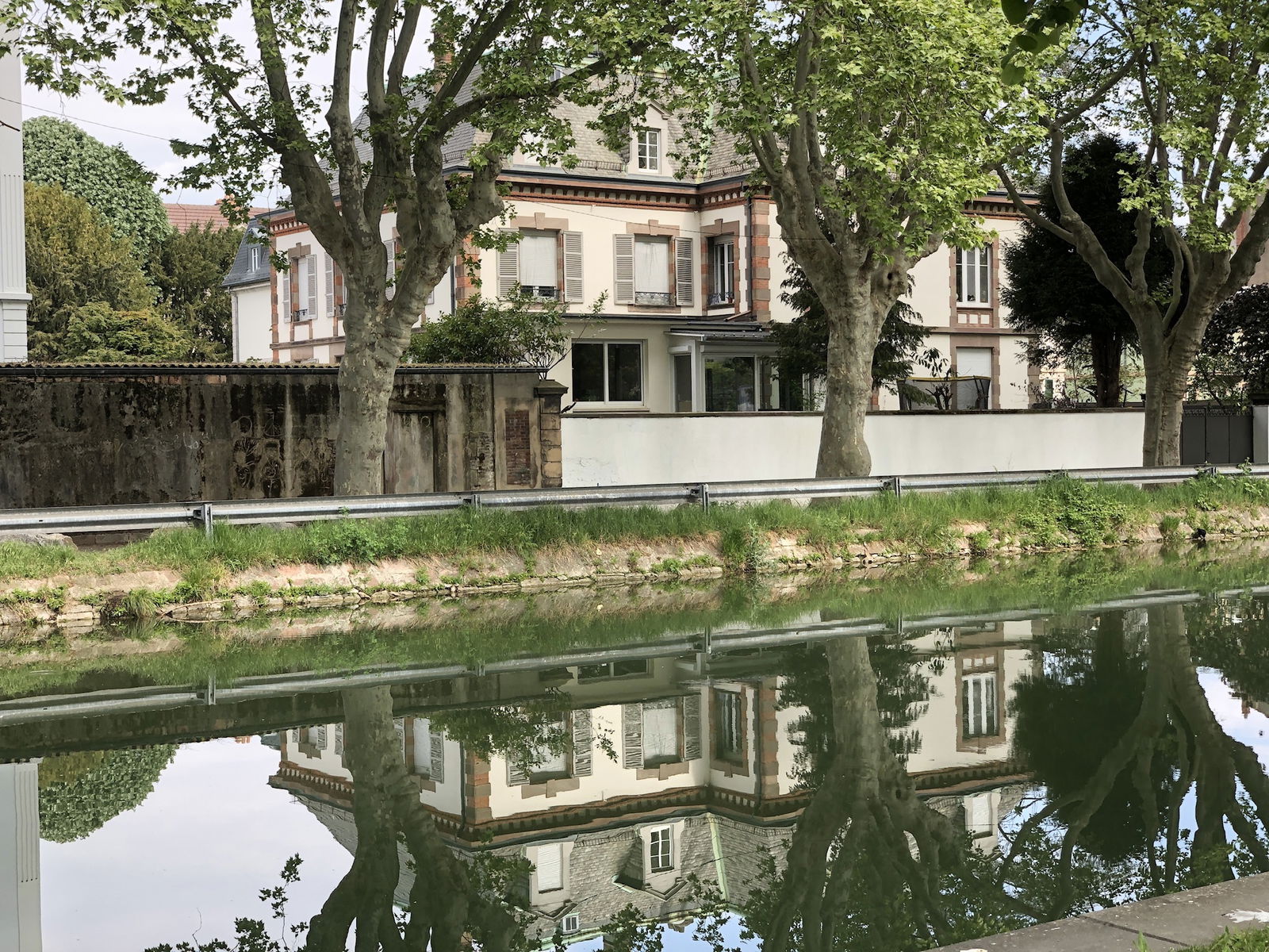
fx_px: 1906
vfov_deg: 28.0
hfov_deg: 36.8
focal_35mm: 52
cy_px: 476
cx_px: 634
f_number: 2.4
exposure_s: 1/231
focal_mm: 6
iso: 16
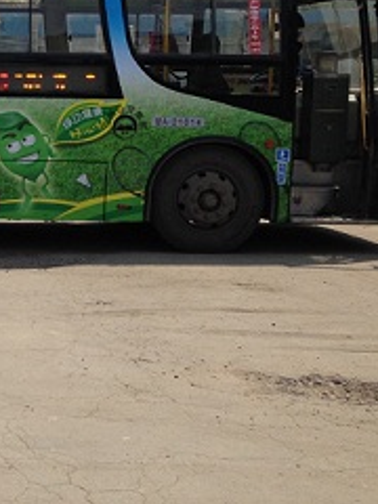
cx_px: -188
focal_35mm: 88
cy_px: 138
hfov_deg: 15.5
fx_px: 1281
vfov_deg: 22.1
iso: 50
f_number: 2.4
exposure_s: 1/1506
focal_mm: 4.12
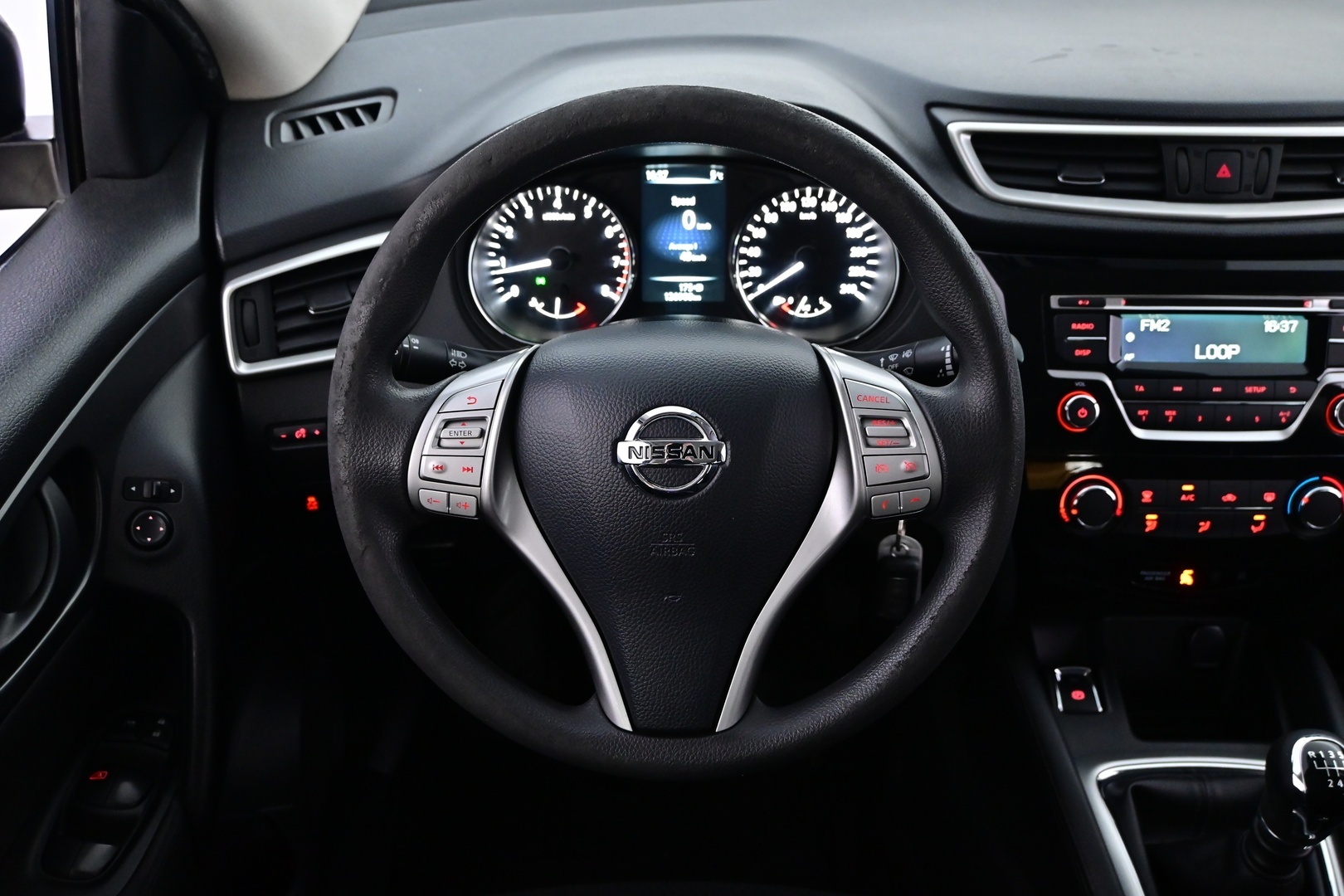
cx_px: 672
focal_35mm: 33
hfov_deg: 57.2
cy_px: 448
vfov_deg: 40.0
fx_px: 1232
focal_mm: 22
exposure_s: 1/20
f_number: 4
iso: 1600
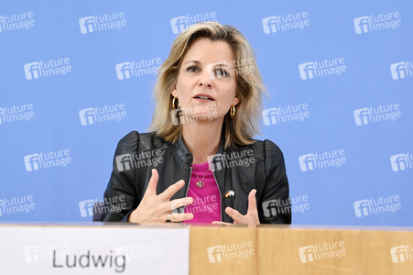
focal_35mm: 95
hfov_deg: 21.5
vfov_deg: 14.4
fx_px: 1089
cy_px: 138
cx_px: 206
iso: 3200
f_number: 6.3
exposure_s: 1/500
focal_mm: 95
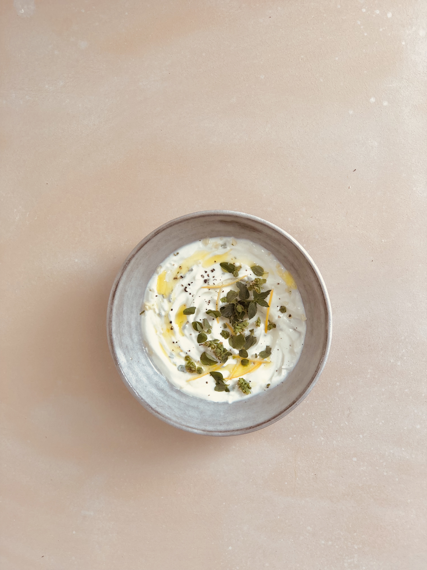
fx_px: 937
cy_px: 285
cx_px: 214
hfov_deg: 25.7
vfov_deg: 33.8
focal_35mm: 57
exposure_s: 1/60
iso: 20
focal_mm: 6.6
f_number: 2.8
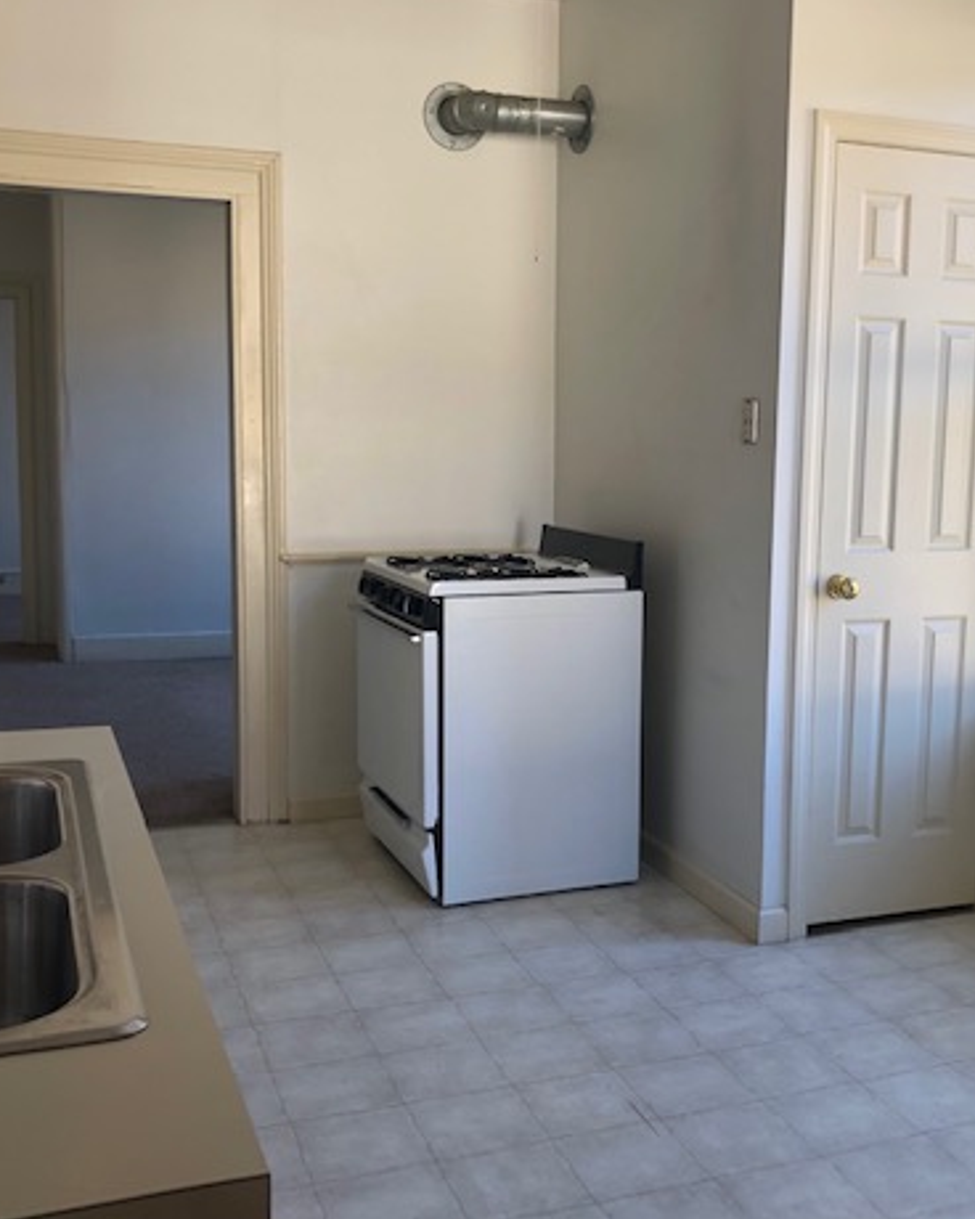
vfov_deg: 47.9
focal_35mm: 38
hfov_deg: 39.0
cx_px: 593
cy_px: 607
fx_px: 1371
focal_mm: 3.99
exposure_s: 1/120
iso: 40
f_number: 1.8
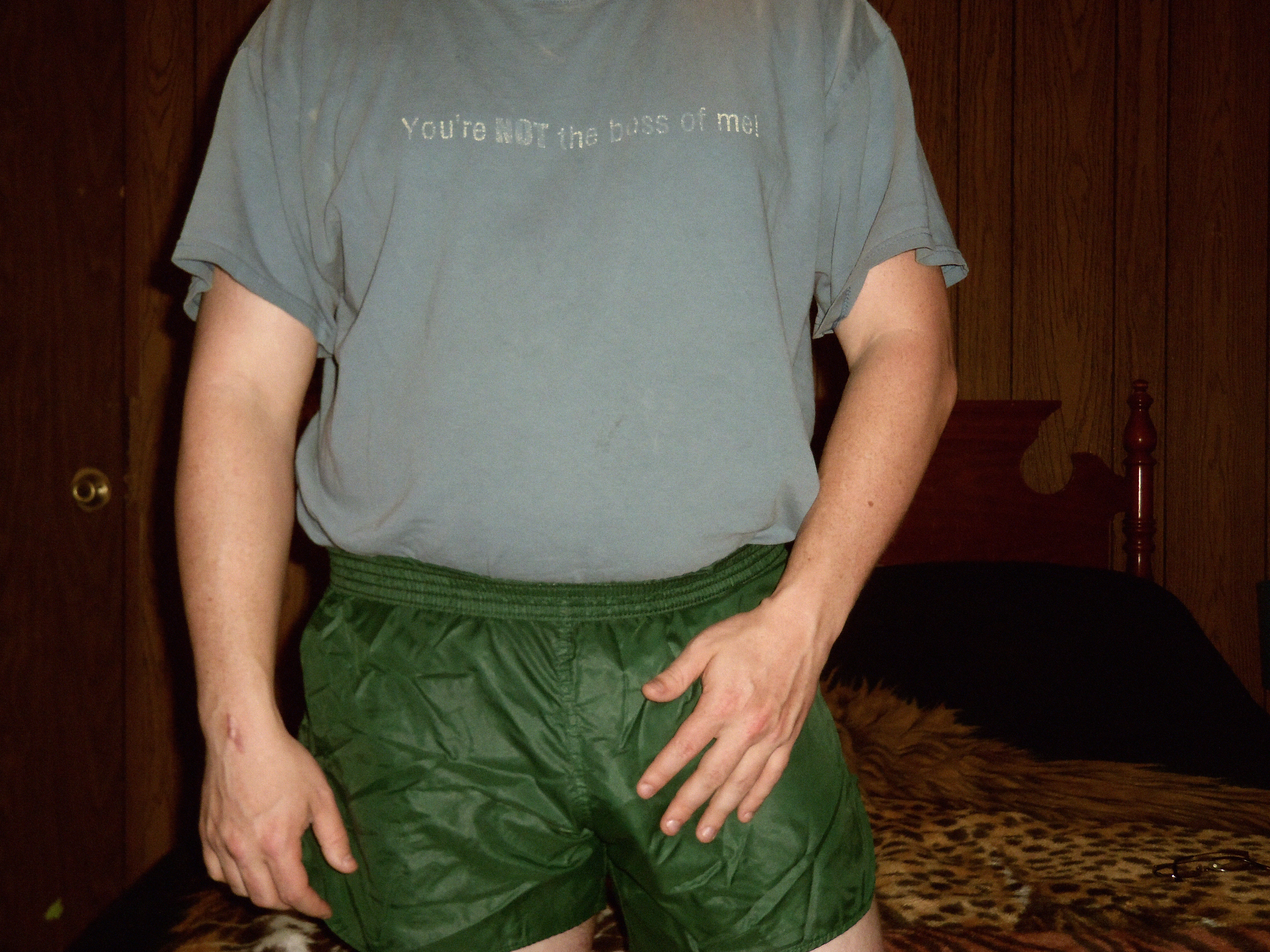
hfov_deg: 38.9
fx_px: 1798
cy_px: 476
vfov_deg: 29.7
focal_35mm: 49
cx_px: 635
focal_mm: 8.7
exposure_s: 1/40
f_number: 4.6
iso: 160
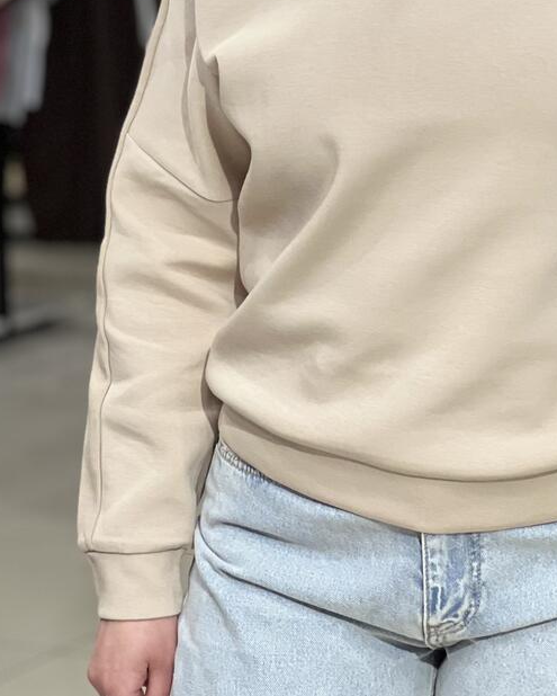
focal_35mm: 162
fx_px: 3336
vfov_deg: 11.8
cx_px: 430
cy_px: 67
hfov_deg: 9.5
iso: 125
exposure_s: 1/50
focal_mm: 9
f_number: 2.8
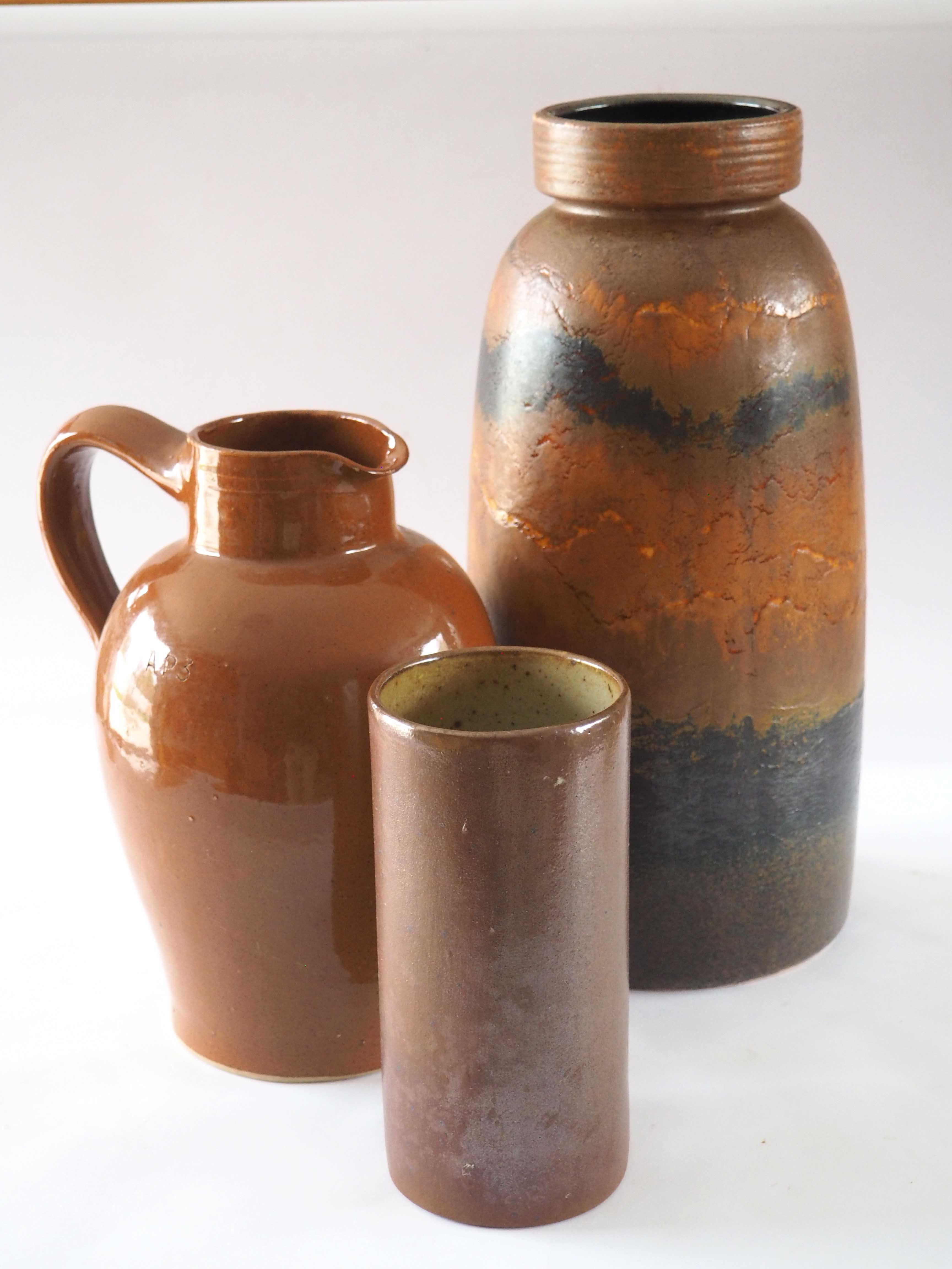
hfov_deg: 23.7
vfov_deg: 31.2
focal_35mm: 62
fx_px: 2273
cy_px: 634
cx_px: 476
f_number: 4.9
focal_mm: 31
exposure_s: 1/60
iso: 1600
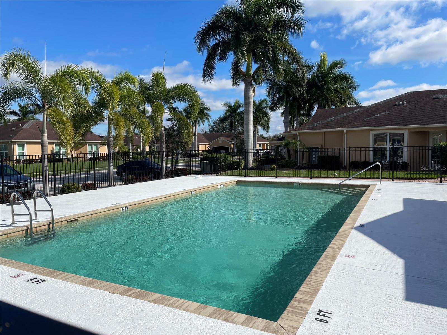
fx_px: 336
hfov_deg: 67.3
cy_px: 168
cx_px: 224
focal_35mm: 26
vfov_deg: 53.1
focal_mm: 4.2
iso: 32
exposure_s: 1/6135
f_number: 1.6
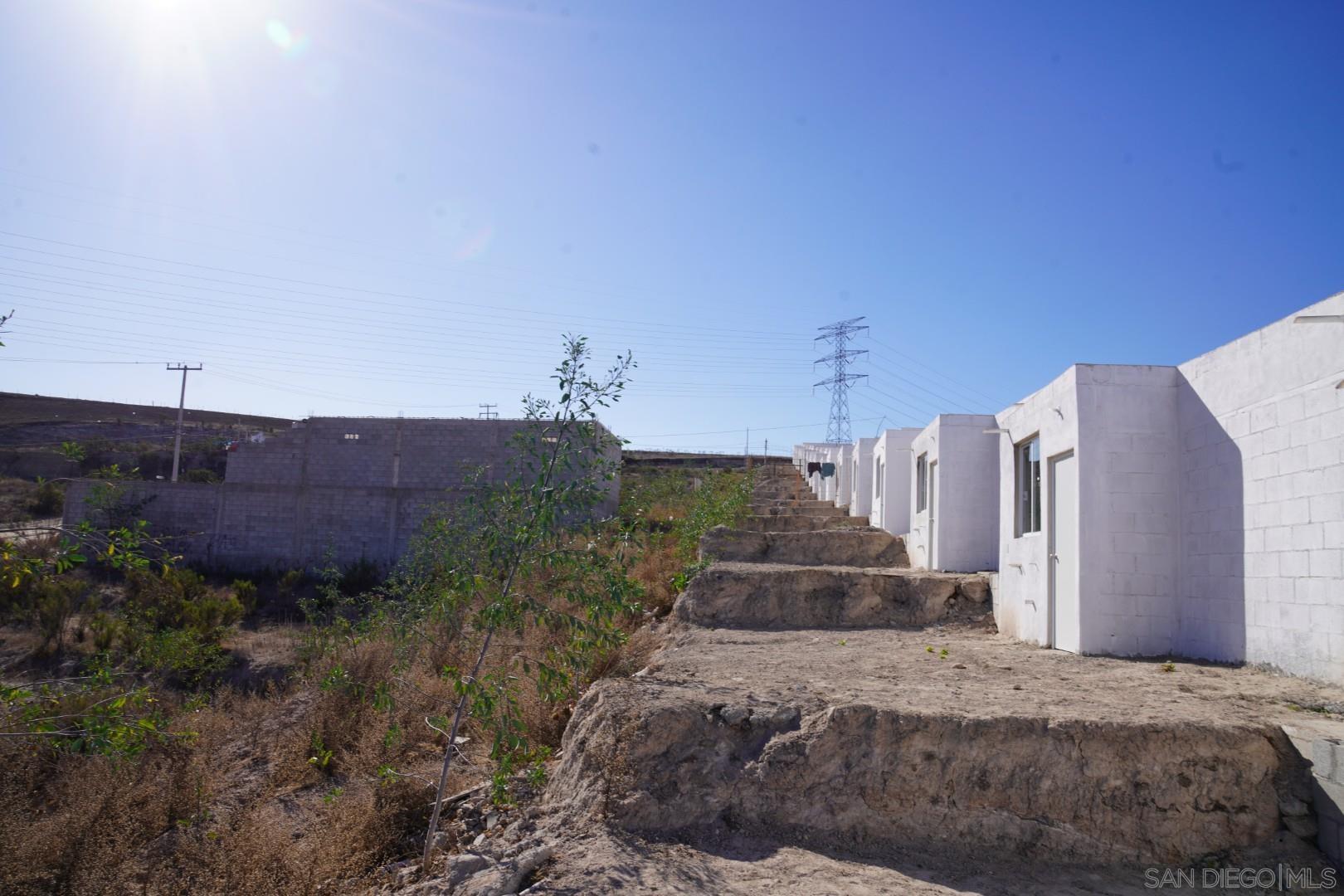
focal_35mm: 25
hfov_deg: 71.5
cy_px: 448
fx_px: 933
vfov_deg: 51.3
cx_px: 672
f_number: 10
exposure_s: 1/200
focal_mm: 25
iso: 100
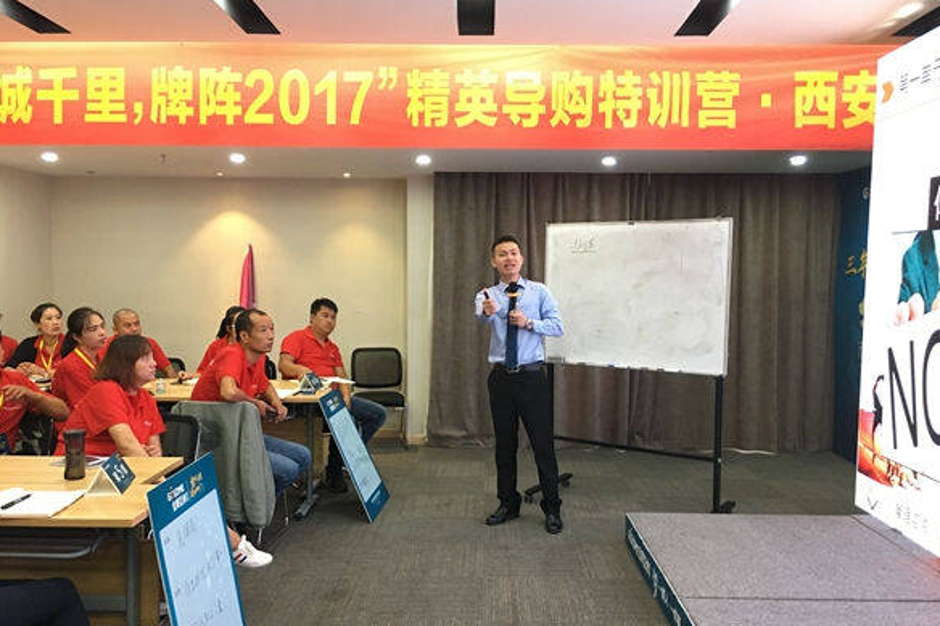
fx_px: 809
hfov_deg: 60.3
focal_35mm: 31
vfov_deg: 42.3
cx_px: 478
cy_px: 335
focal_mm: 4.15
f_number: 2.2
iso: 100
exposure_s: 1/17
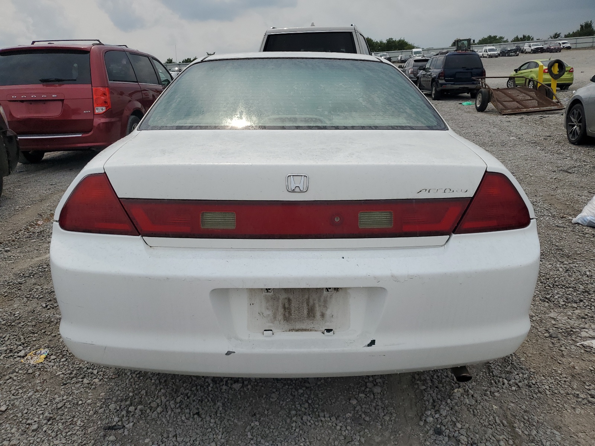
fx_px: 447
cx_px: 298
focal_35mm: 26
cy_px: 223
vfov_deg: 53.1
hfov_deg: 67.3
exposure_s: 1/5000
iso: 50
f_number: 1.5
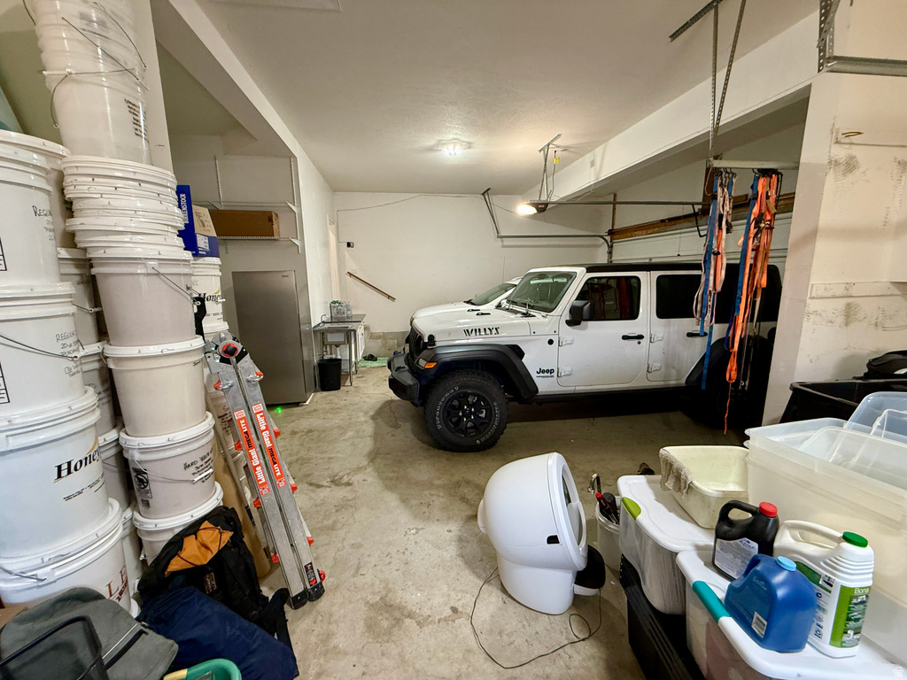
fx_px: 367
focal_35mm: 14
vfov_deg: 85.7
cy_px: 340
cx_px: 454
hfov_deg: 102.1
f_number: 2.2
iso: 320
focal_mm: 2.22
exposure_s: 1/60
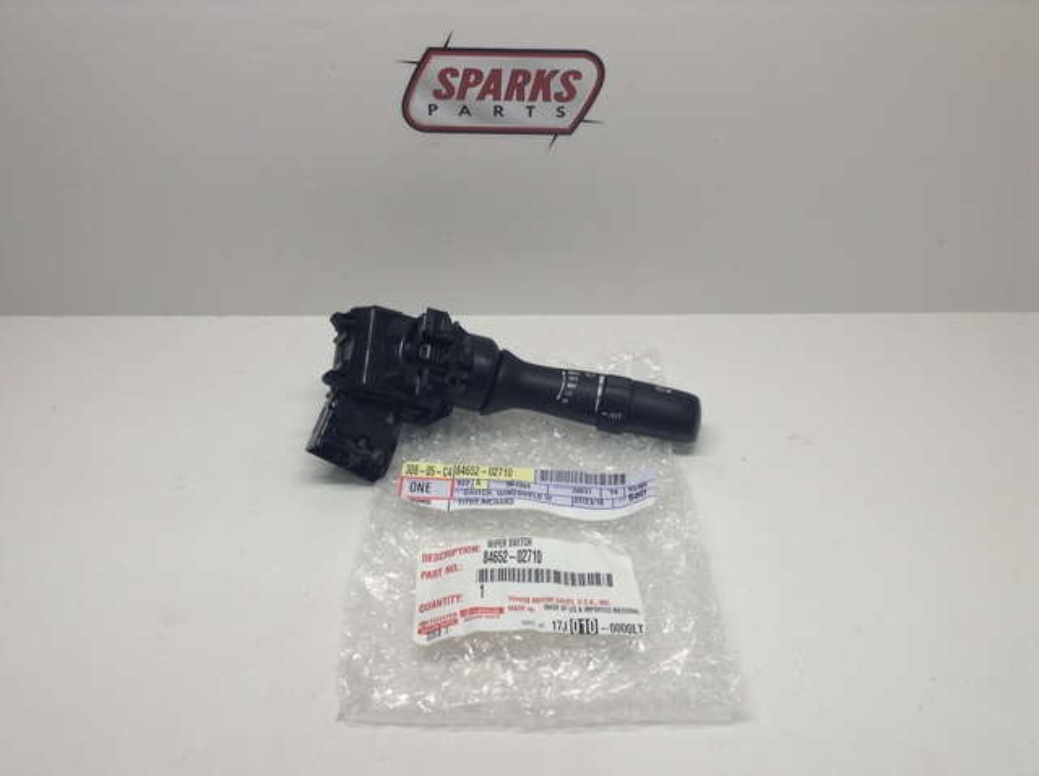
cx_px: 520
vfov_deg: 42.8
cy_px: 388
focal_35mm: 33
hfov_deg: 55.4
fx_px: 989
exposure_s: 1/40
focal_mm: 3.3
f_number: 2.4
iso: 32
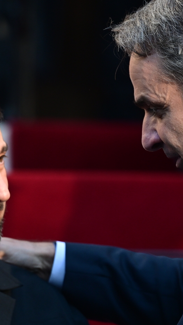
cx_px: 104
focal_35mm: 349
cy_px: 169
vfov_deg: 6.2
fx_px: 3011
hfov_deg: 3.5
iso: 500
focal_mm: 200
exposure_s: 1/320
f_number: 4.5
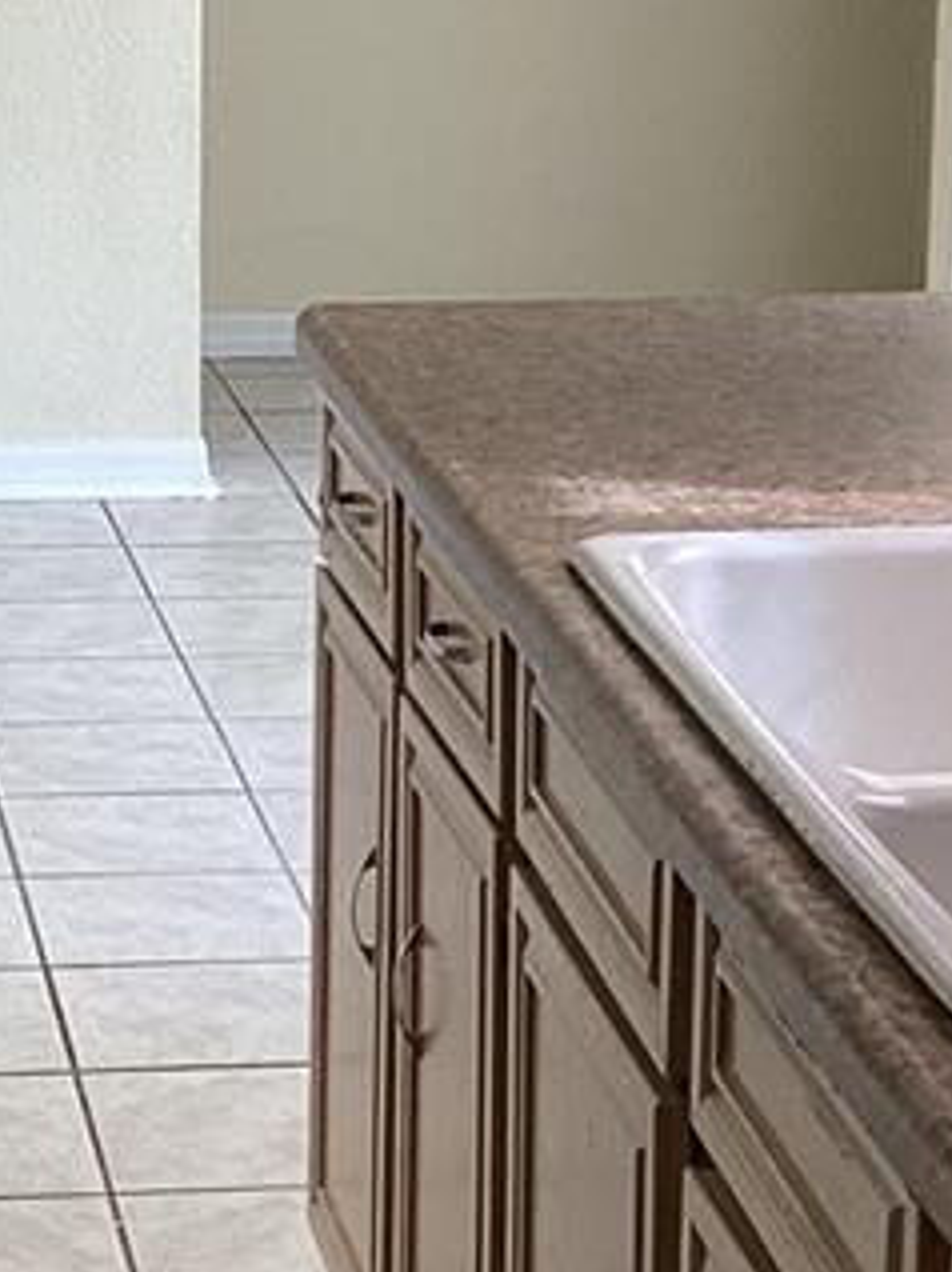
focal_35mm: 117
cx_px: 176
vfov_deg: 16.6
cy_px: 124
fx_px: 4296
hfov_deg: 12.6
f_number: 2.4
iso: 80
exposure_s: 1/60
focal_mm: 3.3
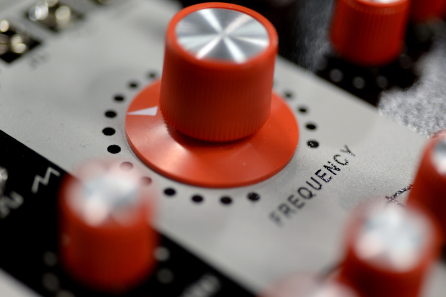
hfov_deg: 33.4
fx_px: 743
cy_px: 148
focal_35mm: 60
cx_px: 223
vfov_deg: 22.6
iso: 800
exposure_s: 1/60
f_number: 4
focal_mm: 60
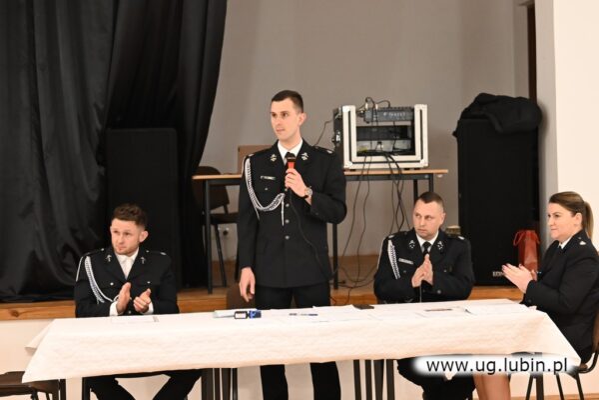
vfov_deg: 15.0
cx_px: 300
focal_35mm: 91
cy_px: 200
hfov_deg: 22.4
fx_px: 1514
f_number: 2.8
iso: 3200
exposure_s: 1/125
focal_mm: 61
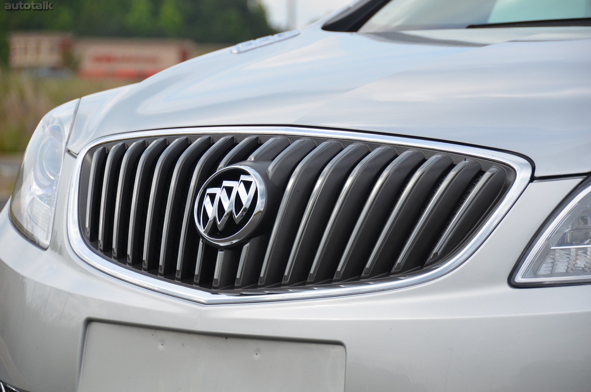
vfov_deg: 8.1
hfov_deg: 12.3
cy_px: 196
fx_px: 2752
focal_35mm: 168
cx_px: 296
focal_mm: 112
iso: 400
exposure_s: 1/1000
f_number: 5.3
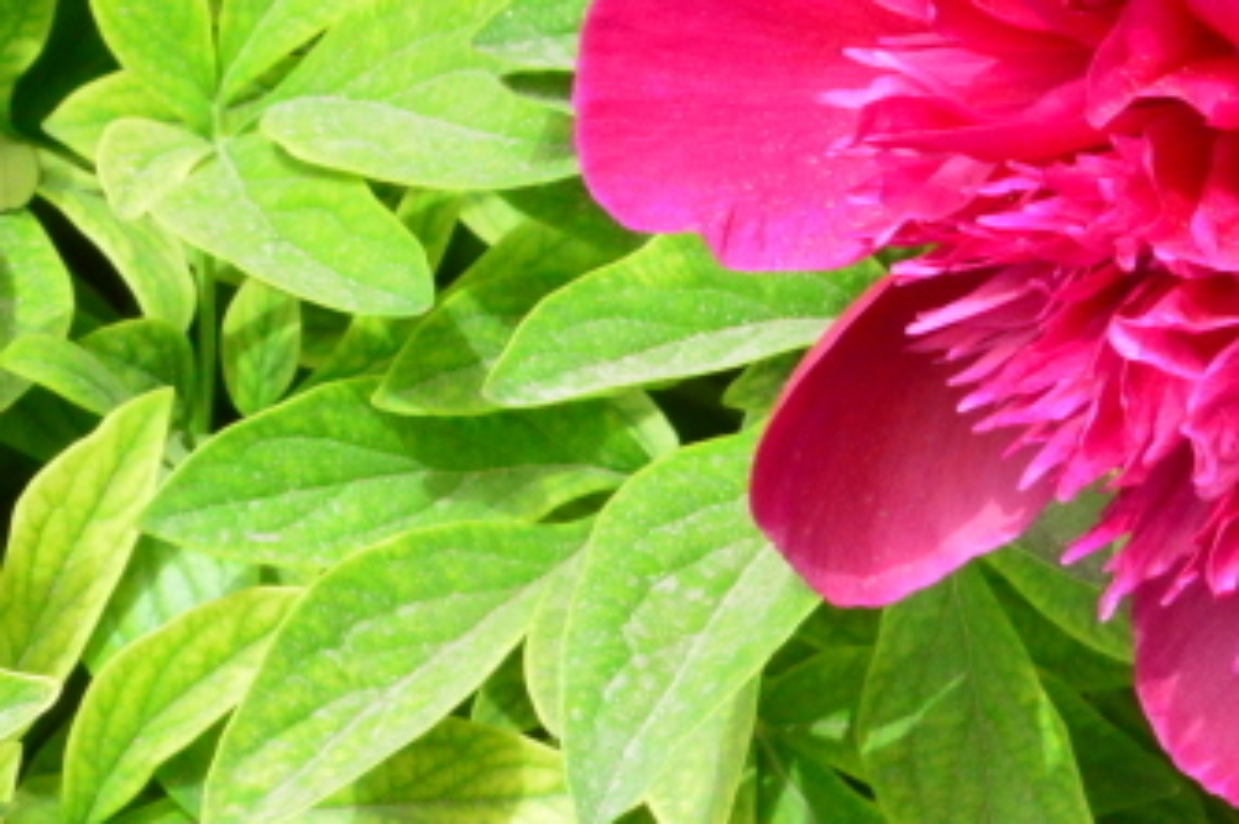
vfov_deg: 4.8
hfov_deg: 7.2
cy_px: 570
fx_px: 9799
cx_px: 334
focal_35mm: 285
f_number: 20
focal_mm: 62
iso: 1800
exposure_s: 1/250
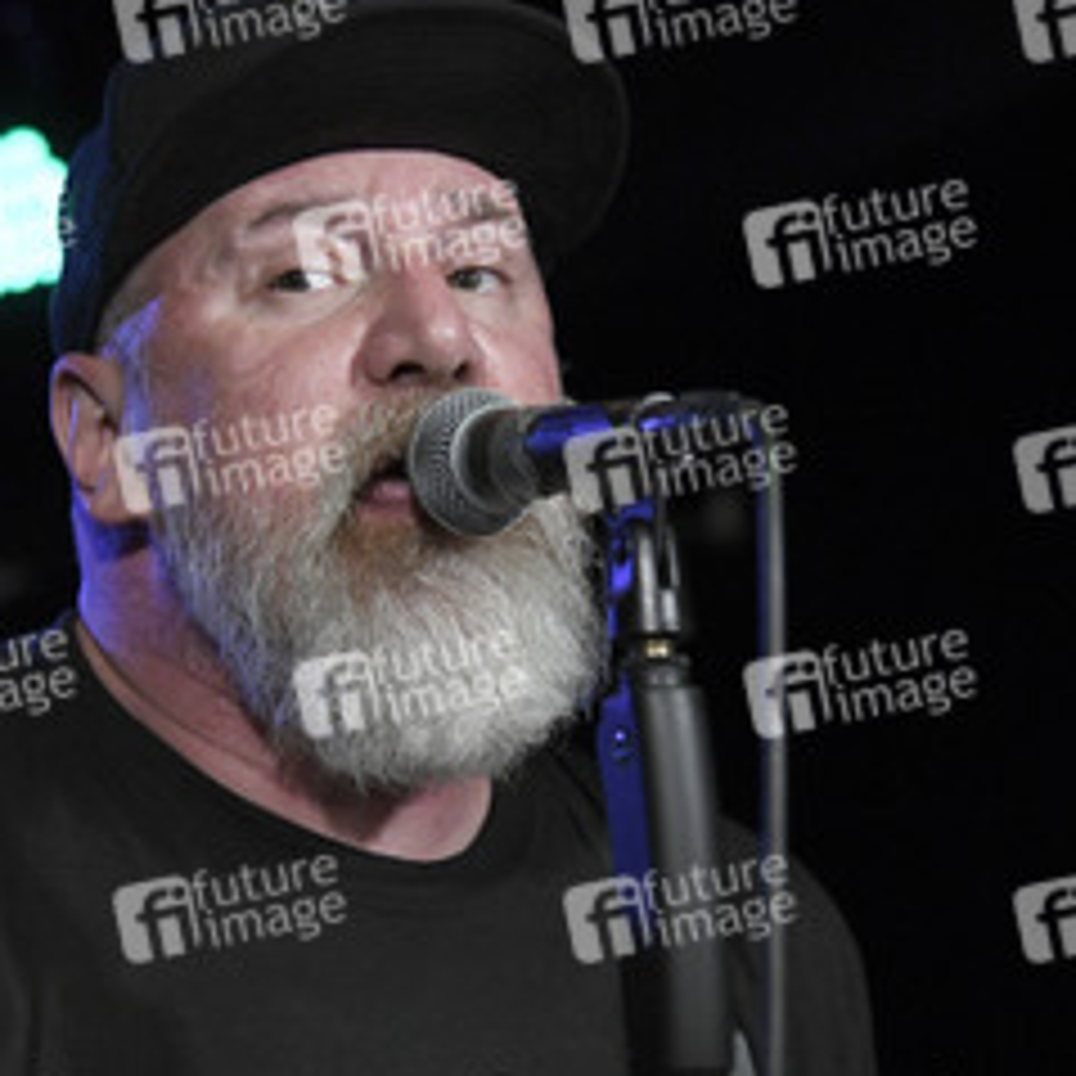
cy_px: 572
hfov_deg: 12.8
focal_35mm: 136
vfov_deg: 12.8
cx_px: 290
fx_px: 4783
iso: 3200
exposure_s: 1/125
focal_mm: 85
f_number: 4
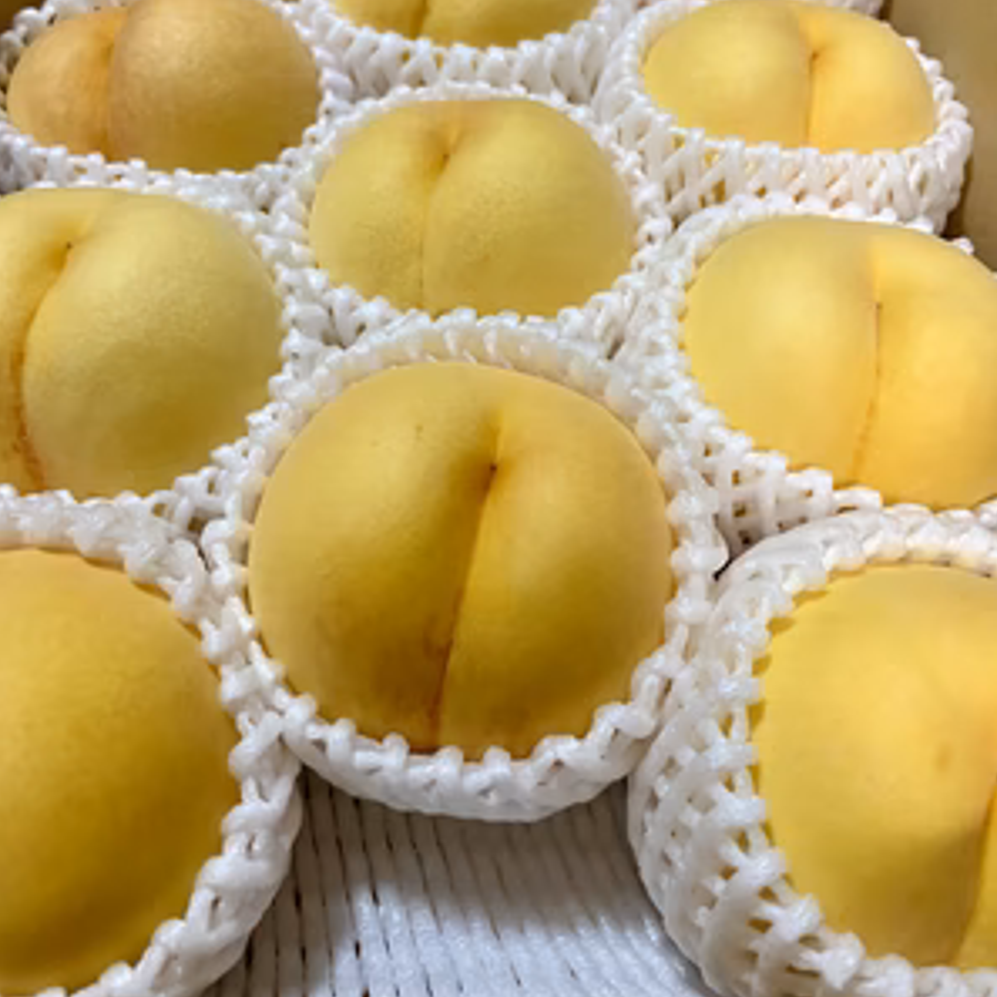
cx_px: 497
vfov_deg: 52.3
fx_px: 1010
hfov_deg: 52.5
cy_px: 423
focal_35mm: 31
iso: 400
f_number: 1.6
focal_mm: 5.1
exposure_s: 1/56
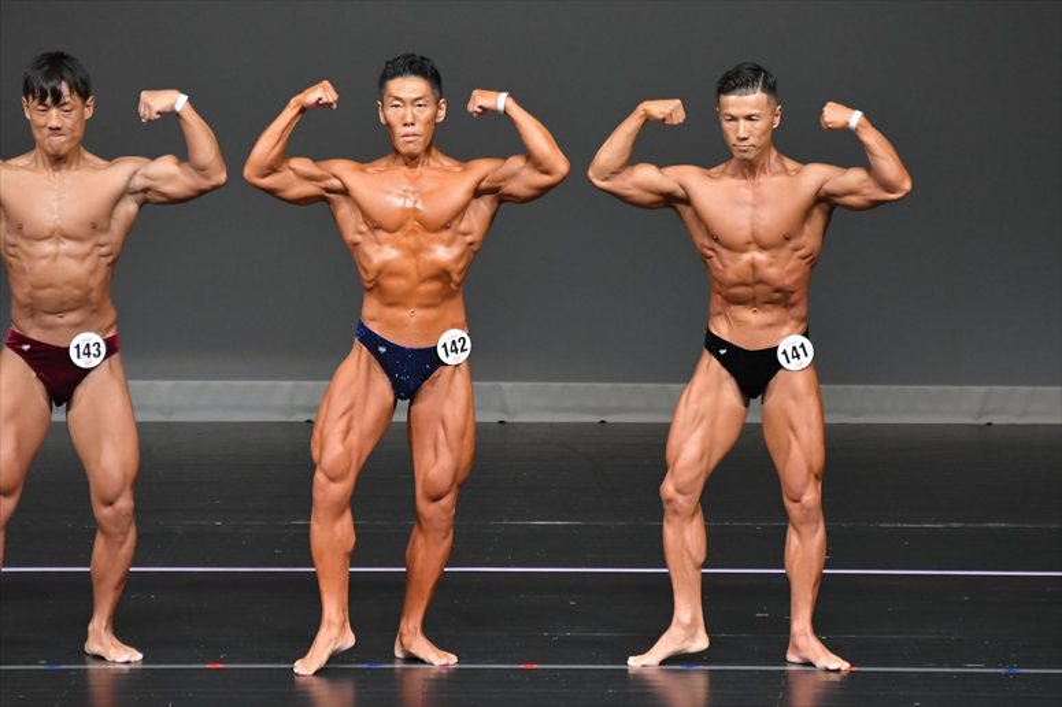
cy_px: 354
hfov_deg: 5.5
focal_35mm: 375
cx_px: 531
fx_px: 11057
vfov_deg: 3.7
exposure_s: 1/400
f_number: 5.6
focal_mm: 250
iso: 4000
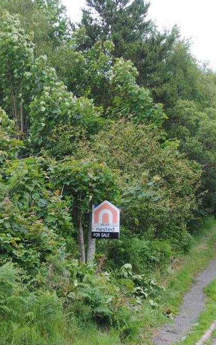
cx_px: 67
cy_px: 173
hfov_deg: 19.9
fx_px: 612
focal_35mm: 65
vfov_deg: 31.5
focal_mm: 28
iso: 100
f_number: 5
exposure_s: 1/100
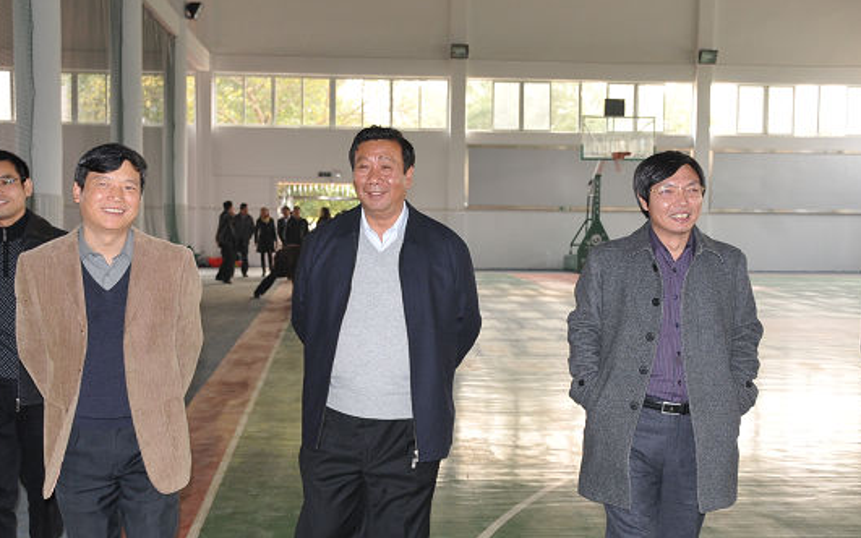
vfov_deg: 27.7
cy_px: 266
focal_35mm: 47
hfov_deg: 43.0
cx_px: 436
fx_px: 1093
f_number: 4.5
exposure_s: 1/60
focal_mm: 27
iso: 640
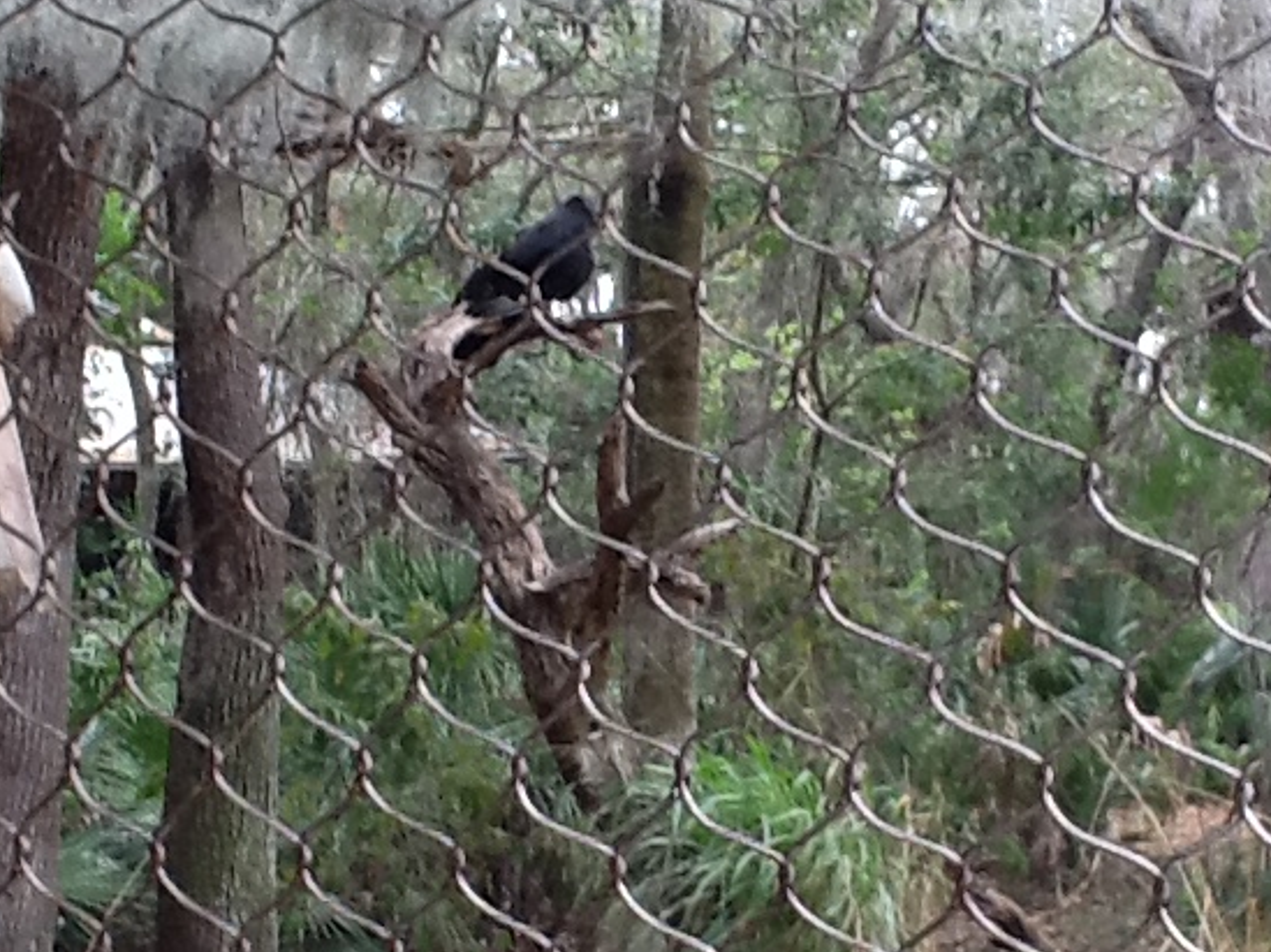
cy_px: 530
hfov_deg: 34.3
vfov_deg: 26.1
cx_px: 692
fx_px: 2055
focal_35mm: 56
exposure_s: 1/120
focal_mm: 2.03
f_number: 2.4
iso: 100
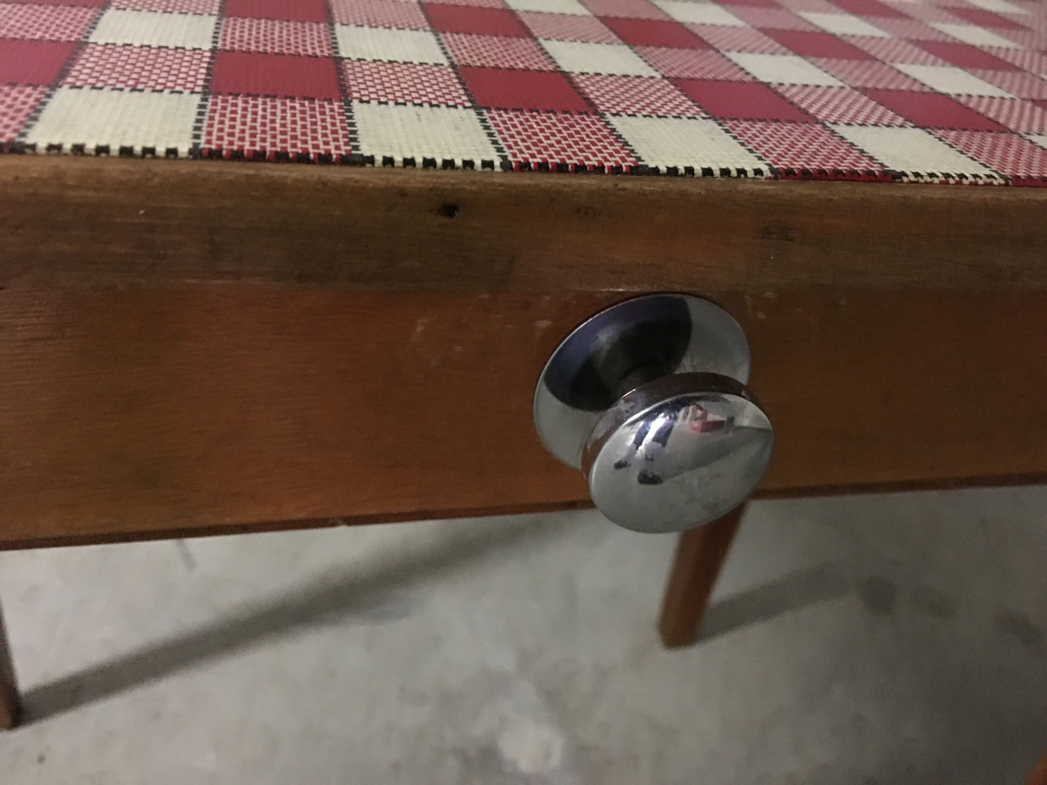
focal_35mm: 29
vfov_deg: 48.2
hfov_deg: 61.7
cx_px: 524
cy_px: 392
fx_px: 877
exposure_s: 1/4
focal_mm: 4.15
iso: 160
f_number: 2.2
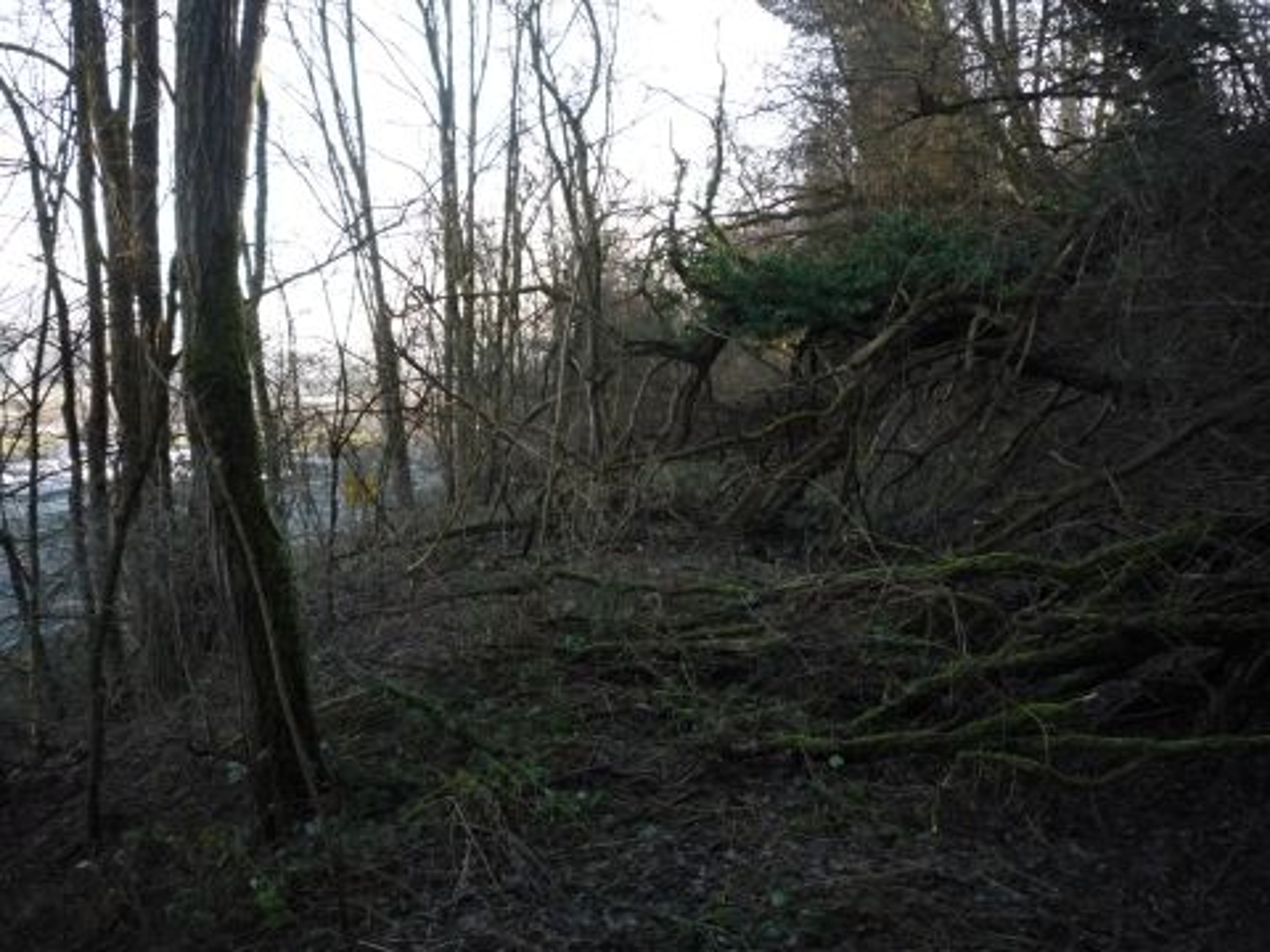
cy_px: 476
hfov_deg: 56.8
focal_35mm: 32
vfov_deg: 44.2
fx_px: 1174
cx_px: 635
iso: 400
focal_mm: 5.2
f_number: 3.3
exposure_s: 1/320
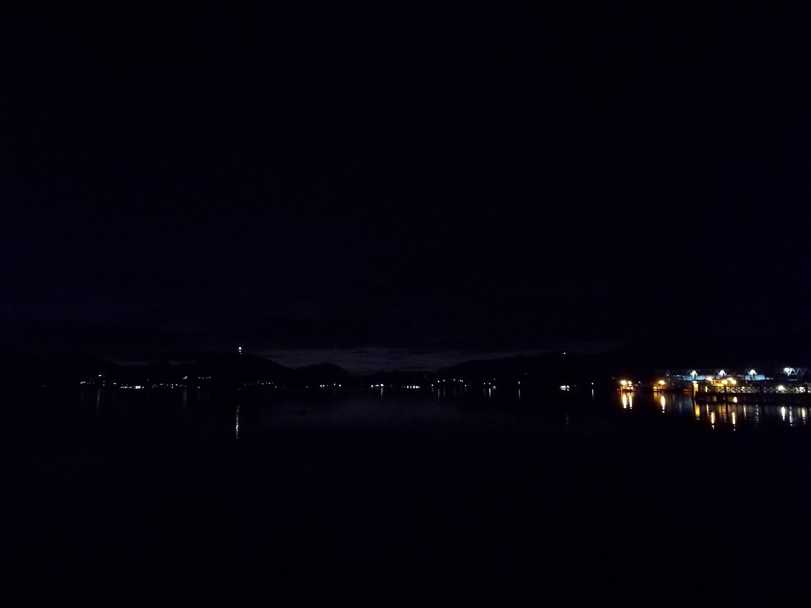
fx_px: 633
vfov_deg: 51.4
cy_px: 304
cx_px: 406
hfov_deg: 65.3
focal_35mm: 27
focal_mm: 4.5
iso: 6400
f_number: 2.2
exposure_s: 1/17.1
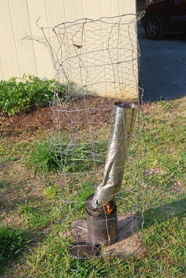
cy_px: 139
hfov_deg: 32.0
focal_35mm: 42
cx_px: 93
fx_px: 324
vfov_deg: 46.3
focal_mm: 28
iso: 100
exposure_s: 1/160
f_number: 6.3
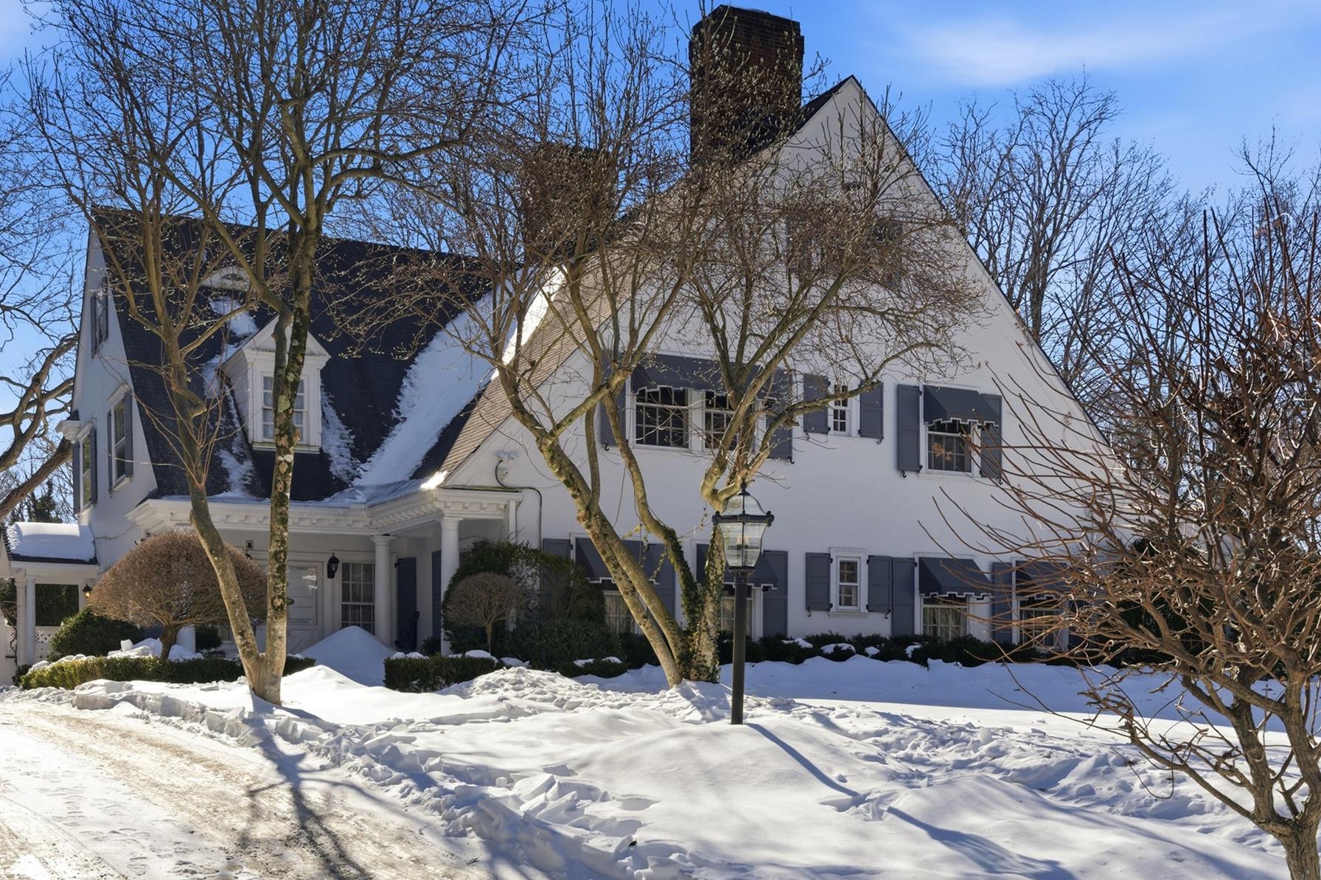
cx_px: 602
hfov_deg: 48.4
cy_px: 433
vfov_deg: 33.4
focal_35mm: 40
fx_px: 1467
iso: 250
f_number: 9
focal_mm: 35
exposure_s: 1/2500
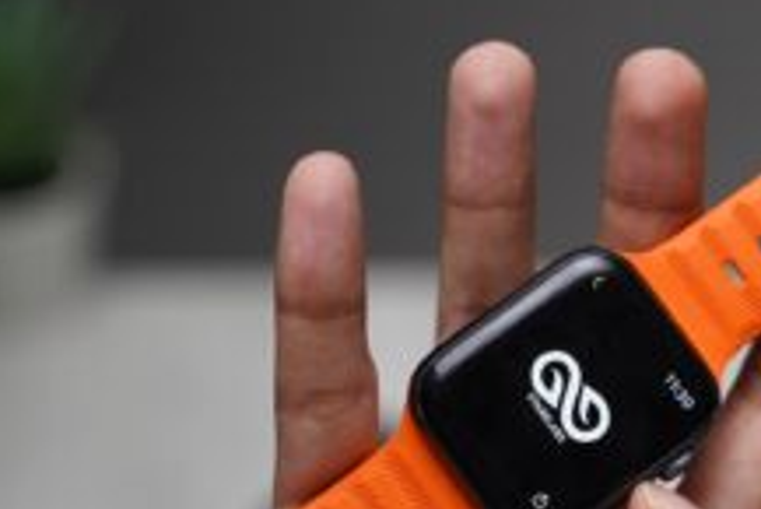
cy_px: 367
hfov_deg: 17.2
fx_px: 2496
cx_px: 568
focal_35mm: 118
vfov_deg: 11.6
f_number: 4
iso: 640
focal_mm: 64
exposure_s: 1/80
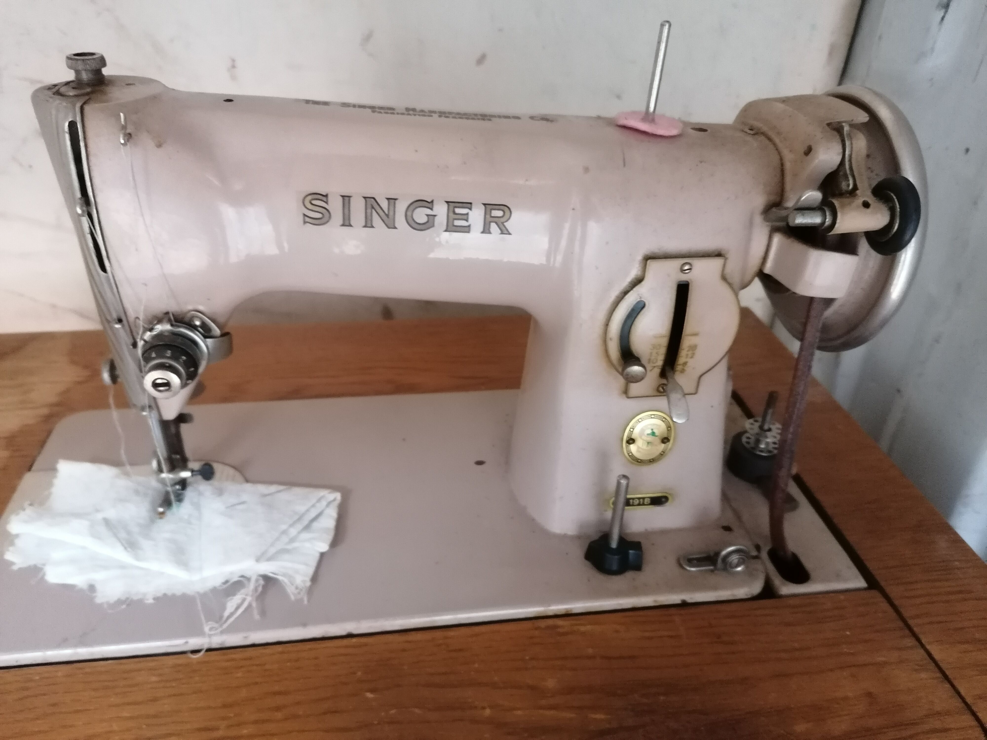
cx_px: 494
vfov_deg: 51.4
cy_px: 370
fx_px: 770
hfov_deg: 65.3
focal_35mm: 27
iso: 1000
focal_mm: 4.75
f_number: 1.8
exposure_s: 1/16.7
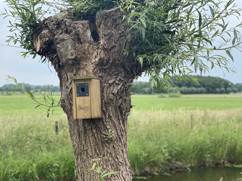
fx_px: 412
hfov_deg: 32.7
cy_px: 97
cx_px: 125
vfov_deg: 24.8
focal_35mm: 59
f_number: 2
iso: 20
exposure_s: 1/737
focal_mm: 6
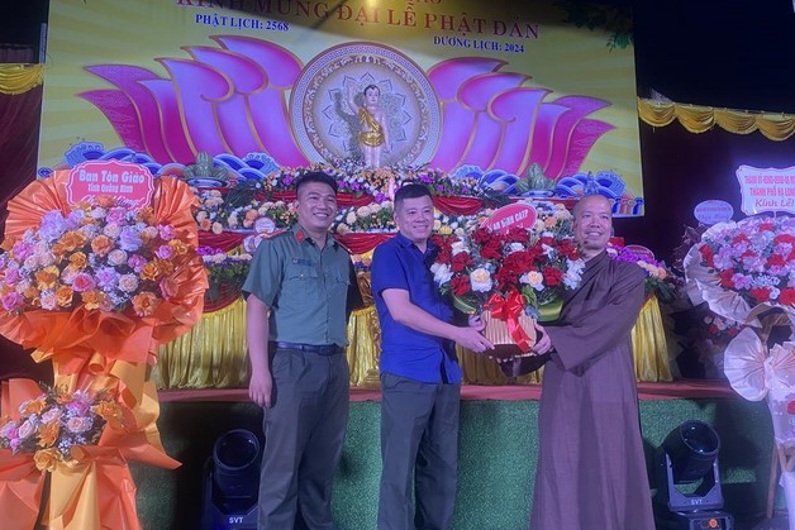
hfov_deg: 65.5
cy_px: 301
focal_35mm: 28
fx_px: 618
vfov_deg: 46.3
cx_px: 390
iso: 80
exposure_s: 1/50
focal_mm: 4.25
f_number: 1.8
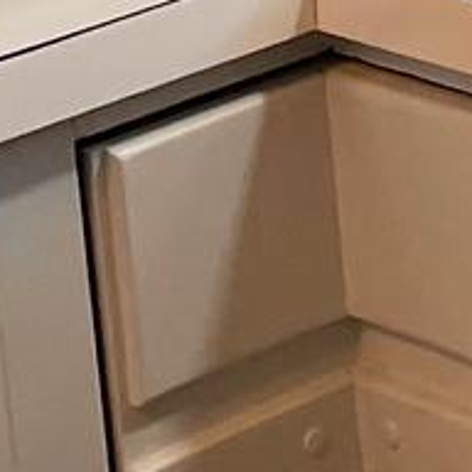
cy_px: -767
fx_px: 3780
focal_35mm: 245
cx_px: 1030
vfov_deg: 6.7
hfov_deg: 6.8
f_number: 1.6
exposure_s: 1/120
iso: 100
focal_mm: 4.2
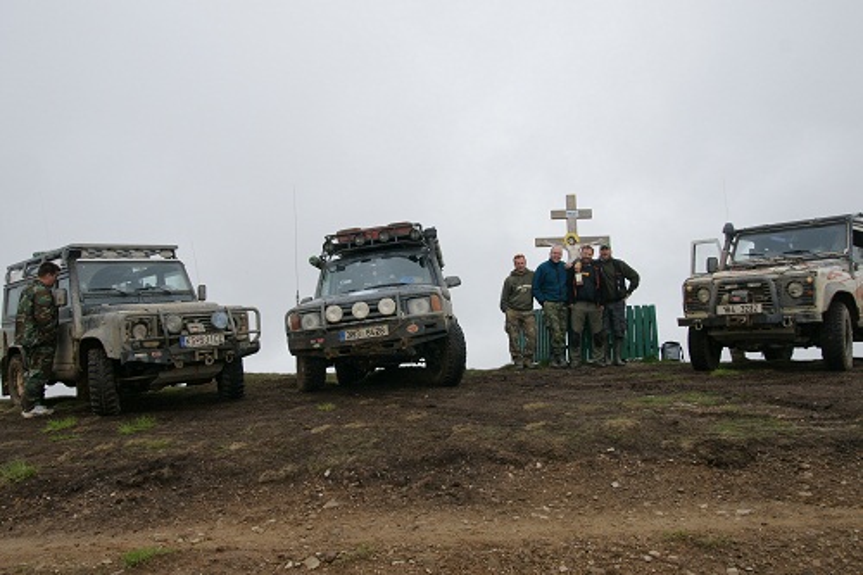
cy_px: 288
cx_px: 432
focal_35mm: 30
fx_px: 719
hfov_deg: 61.9
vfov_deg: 43.6
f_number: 9
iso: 200
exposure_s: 1/320
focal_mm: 20
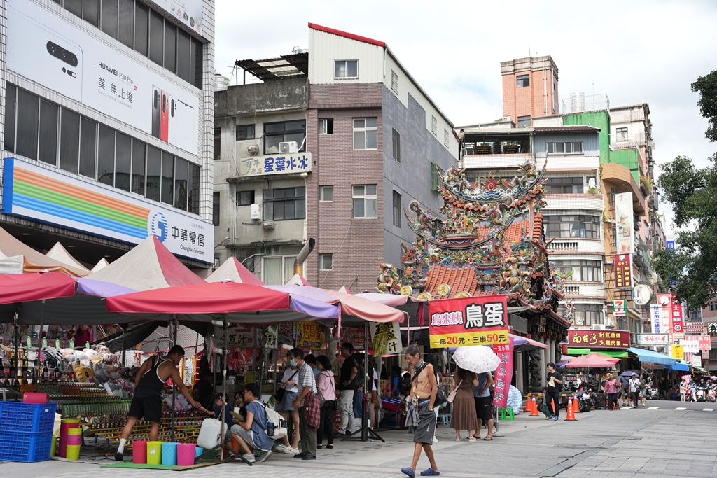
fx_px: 964
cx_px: 358
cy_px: 239
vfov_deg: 27.9
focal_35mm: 48
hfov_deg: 40.8
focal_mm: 48.4
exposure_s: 1/4000
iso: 2500
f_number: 7.1
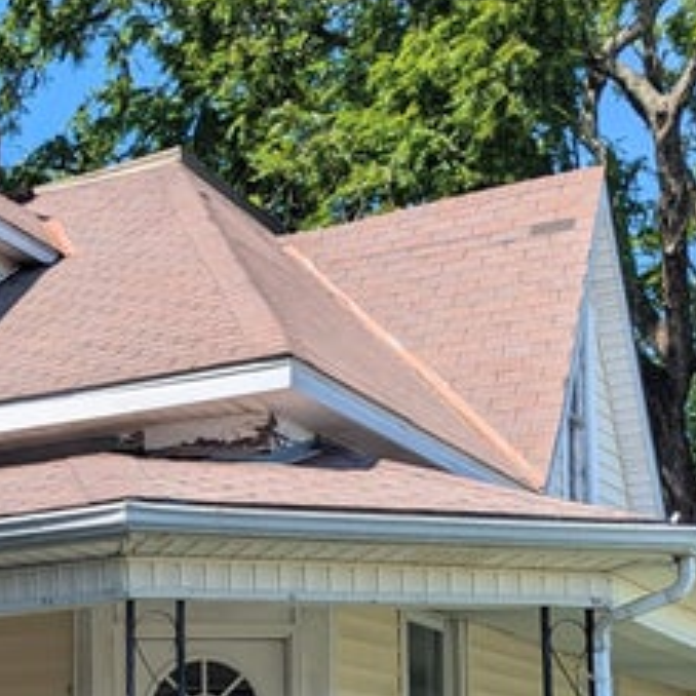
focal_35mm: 80
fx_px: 1820
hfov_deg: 21.4
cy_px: 751
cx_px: 148
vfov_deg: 20.7
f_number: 1.85
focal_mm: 6.81
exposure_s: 1/1770
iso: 38
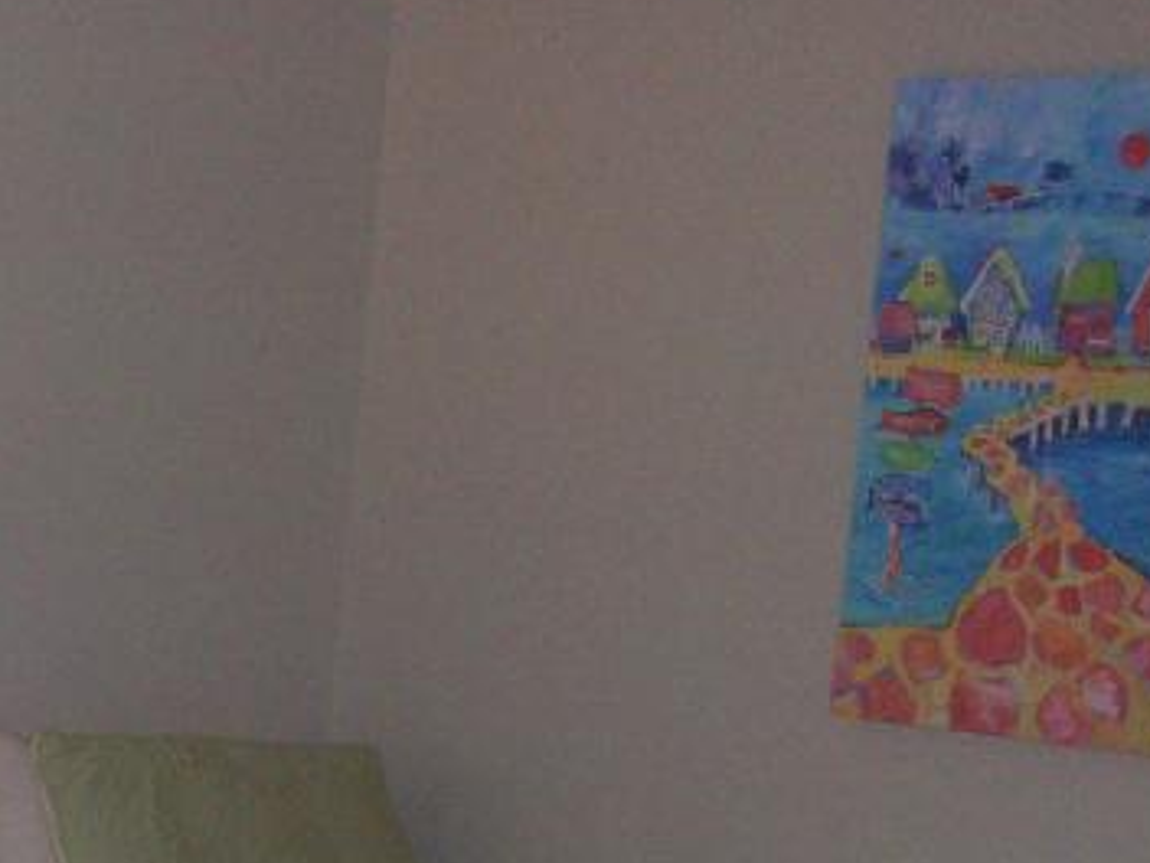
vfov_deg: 14.4
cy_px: 1098
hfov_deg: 18.7
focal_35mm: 99
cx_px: -268
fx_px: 3289
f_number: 2.8
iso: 160
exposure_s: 1/60
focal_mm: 5.7
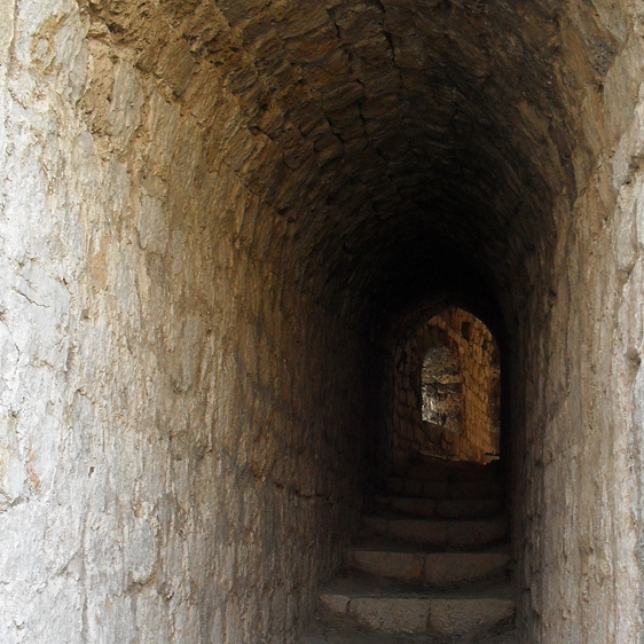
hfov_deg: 31.0
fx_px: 1158
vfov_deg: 30.6
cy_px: 478
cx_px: 394
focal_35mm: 55
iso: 100
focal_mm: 6.3
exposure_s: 1/45
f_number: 3.2
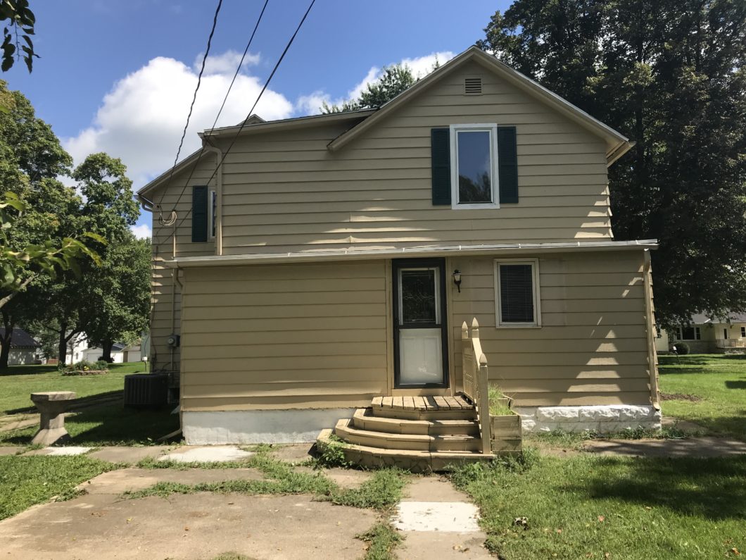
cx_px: 373
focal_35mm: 28
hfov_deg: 63.4
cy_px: 280
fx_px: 603
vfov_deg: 49.7
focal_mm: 3.99
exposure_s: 1/1916
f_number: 1.8
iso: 20
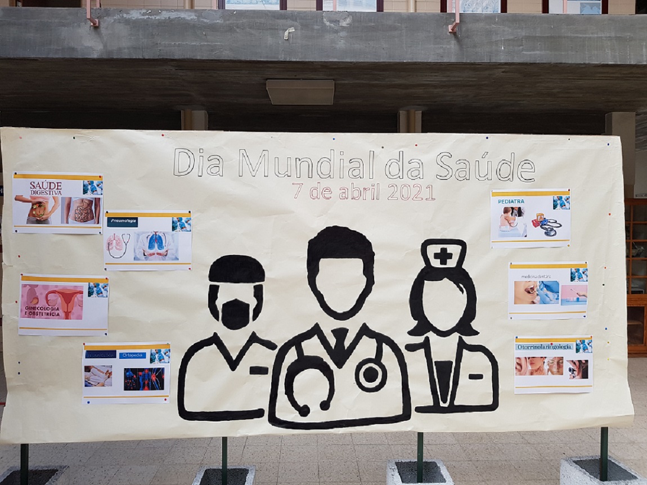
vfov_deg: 53.0
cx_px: 324
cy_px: 242
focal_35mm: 26
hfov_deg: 67.3
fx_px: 486
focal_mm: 4.2
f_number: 1.7
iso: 40
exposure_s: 1/192
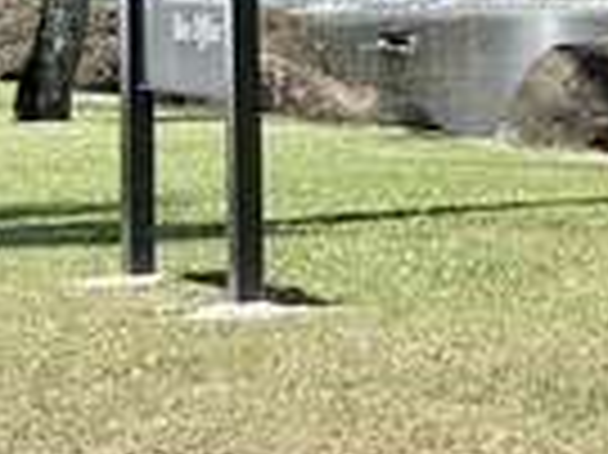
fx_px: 5422
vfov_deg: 4.7
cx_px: 883
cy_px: -584
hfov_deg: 6.3
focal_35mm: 309
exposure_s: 1/1597
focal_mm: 6
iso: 20
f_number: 2
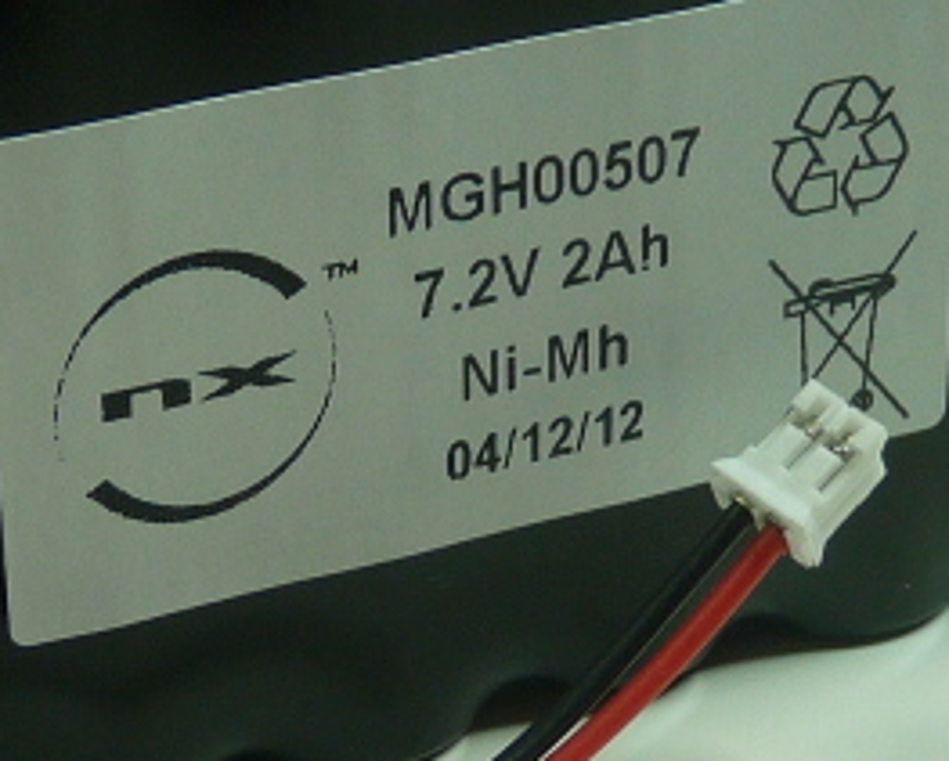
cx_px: 314
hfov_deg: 15.8
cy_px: 317
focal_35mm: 121
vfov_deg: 12.8
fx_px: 3402
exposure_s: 1/40
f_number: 2.8
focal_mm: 5.1
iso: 100
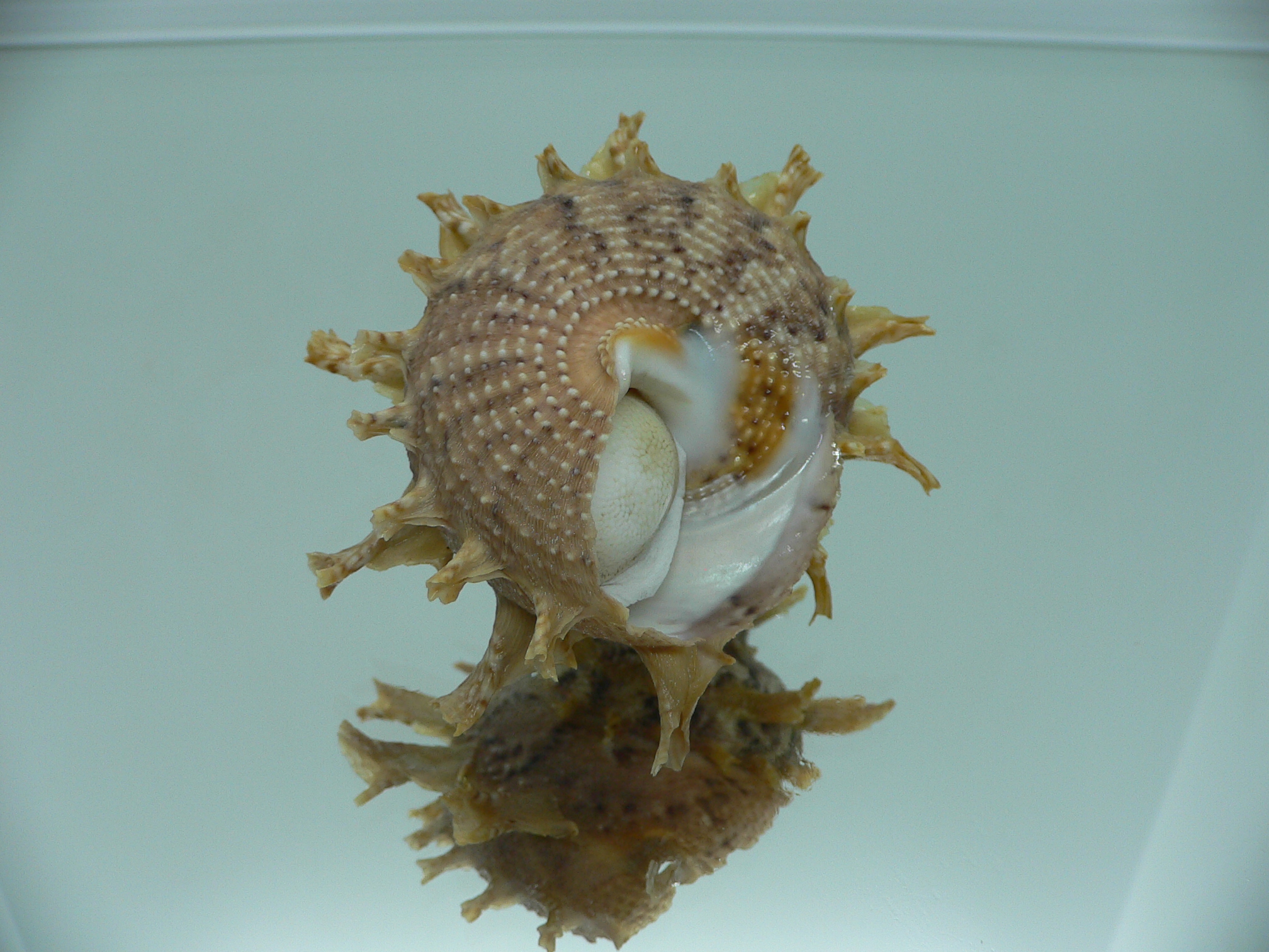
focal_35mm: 35
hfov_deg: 52.6
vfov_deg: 40.7
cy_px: 476
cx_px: 634
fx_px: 1283
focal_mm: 4.6
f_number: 2.8
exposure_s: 1/60
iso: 80
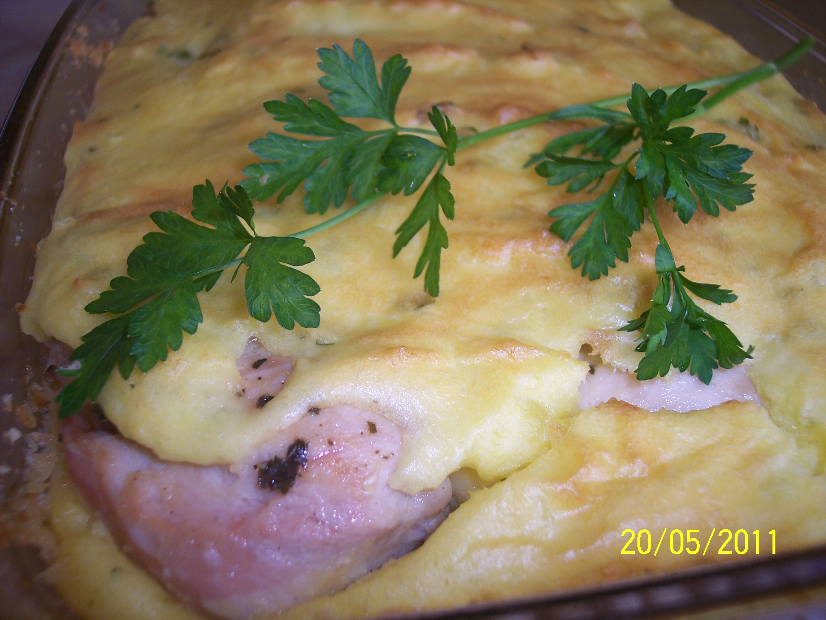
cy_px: 310
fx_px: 931
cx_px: 413
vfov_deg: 36.8
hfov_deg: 47.9
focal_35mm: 39
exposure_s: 1/60
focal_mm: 8
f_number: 2.8
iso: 100
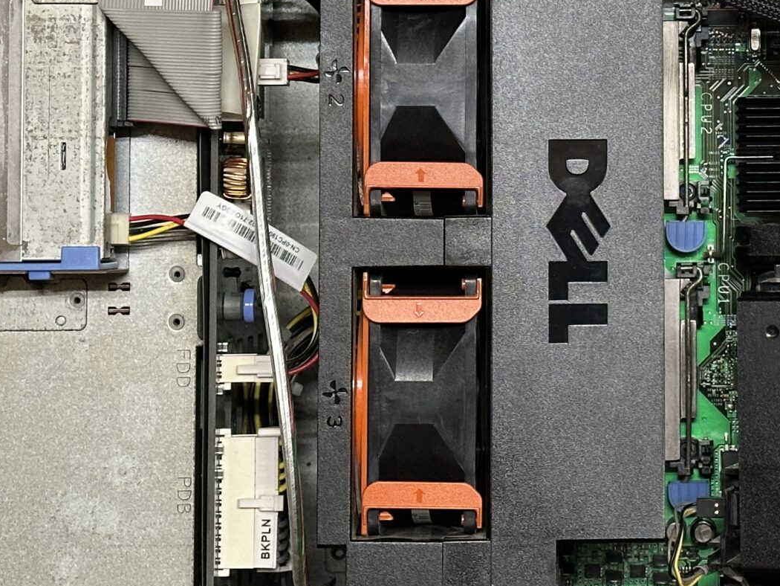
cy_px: 86
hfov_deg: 16.7
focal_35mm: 117
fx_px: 2637
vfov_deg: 12.6
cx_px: 625
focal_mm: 6.86
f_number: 1.78
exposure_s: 1/50
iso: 250
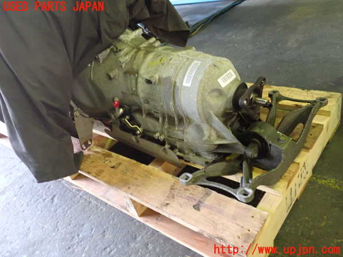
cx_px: 172
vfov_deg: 46.8
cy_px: 128
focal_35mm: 30
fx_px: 297
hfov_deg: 60.0
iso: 800
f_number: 2.3
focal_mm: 5.4
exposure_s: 1/30
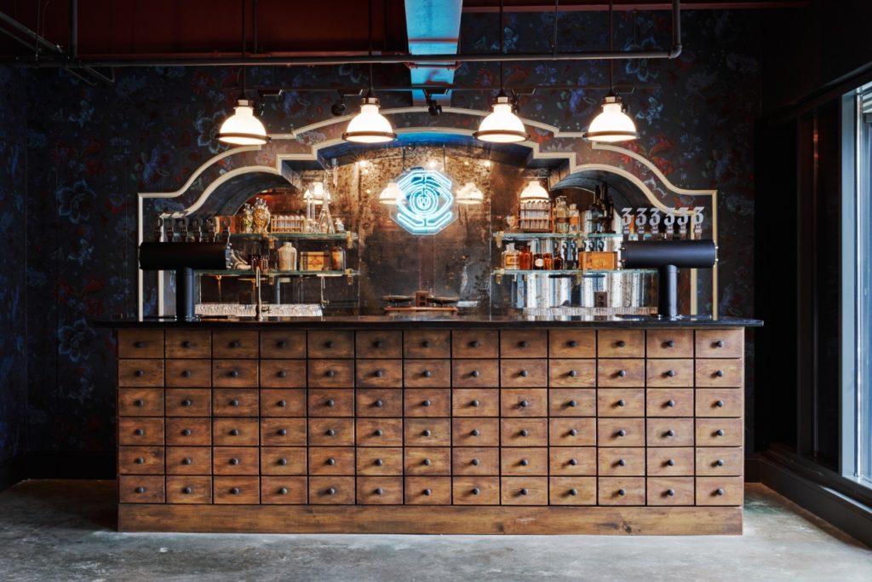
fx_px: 945
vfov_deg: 34.2
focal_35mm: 39
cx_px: 436
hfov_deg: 49.5
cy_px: 291
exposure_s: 1/4
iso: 250
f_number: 10
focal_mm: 39
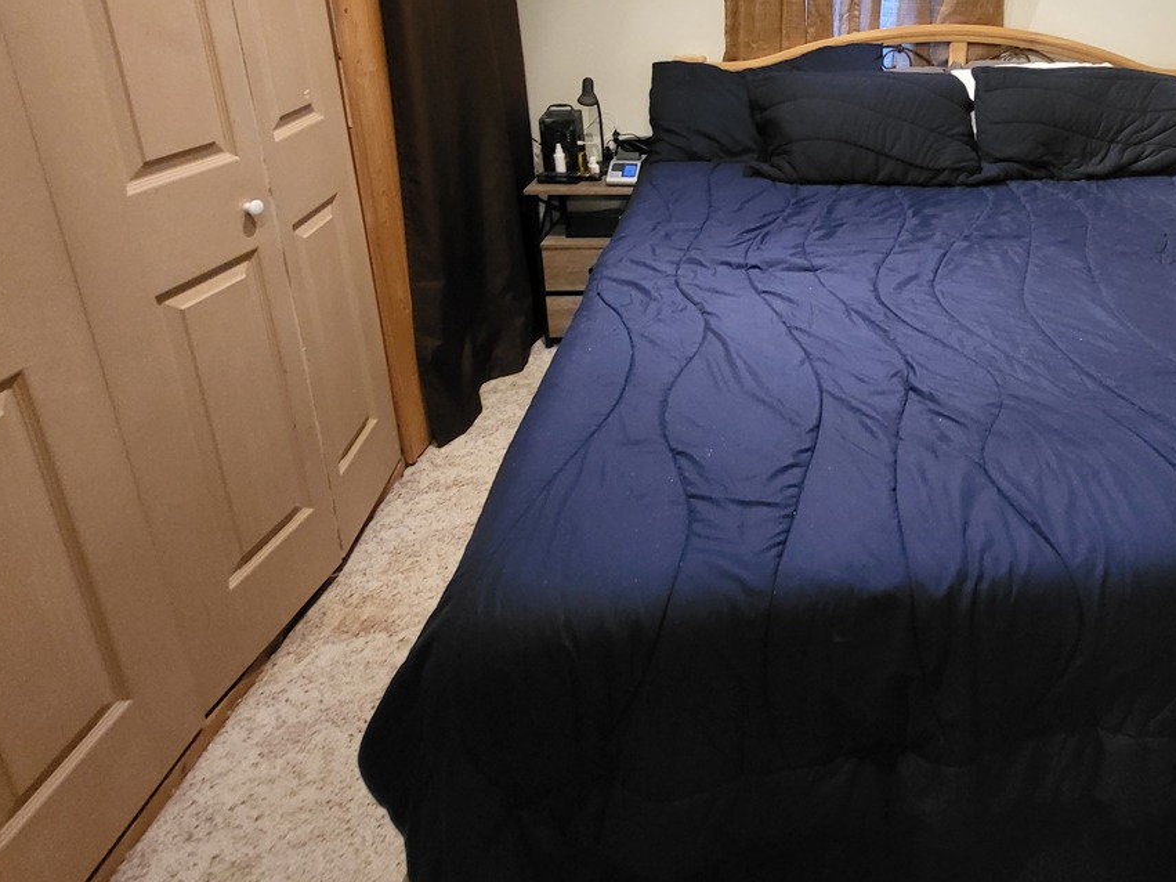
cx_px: 894
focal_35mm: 22
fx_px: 747
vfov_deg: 56.8
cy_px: 181
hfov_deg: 70.8
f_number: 2.2
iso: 500
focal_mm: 1.74
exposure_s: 1/30
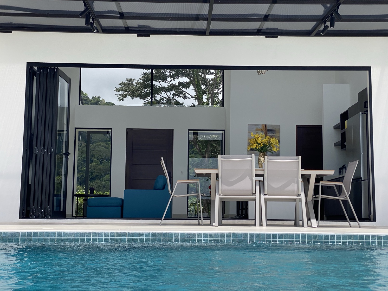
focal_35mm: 52
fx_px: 583
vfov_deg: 28.0
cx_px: 194
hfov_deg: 36.8
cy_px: 146
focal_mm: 6
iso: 20
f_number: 2
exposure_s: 1/2083
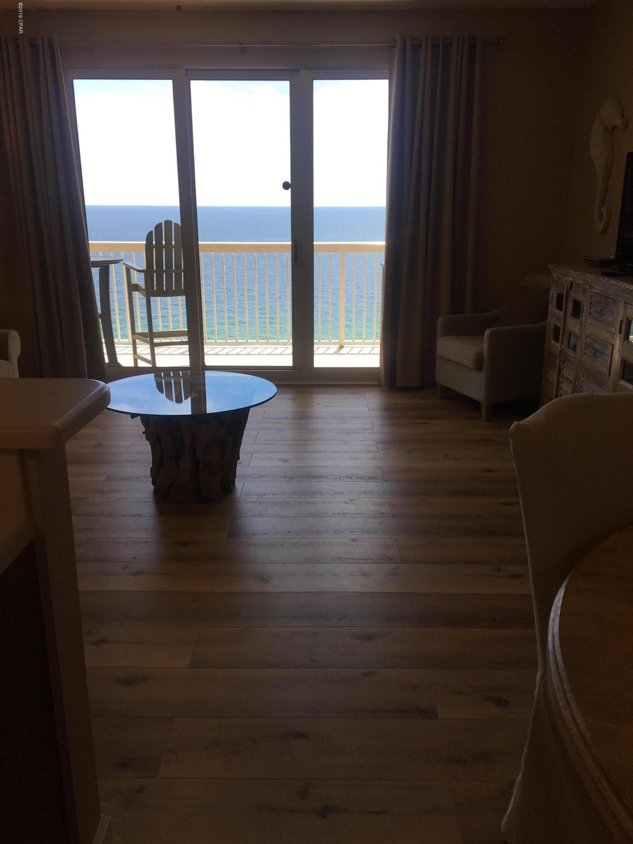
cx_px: 316
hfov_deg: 48.2
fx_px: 707
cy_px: 422
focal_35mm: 29
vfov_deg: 61.7
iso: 25
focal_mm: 4.15
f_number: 2.2
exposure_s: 1/238
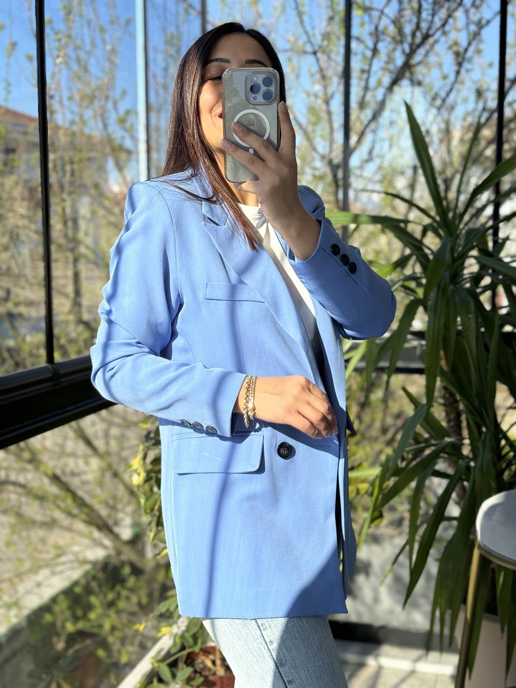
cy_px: 344
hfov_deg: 30.3
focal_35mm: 48
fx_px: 954
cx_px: 258
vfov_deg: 39.7
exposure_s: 1/609
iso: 64
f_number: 1.78
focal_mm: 6.86
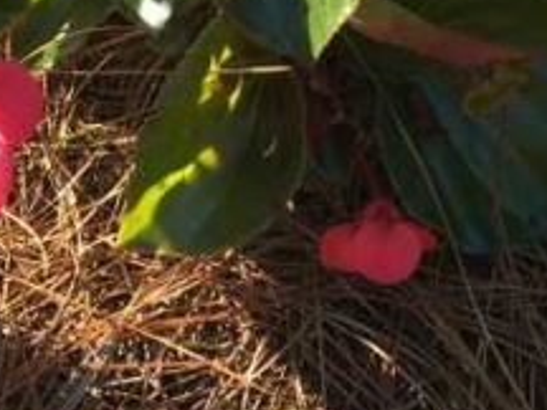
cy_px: -240
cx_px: 246
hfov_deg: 19.1
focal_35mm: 103
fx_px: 1628
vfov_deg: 13.4
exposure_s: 1/183
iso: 25
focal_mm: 4.15
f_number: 2.2
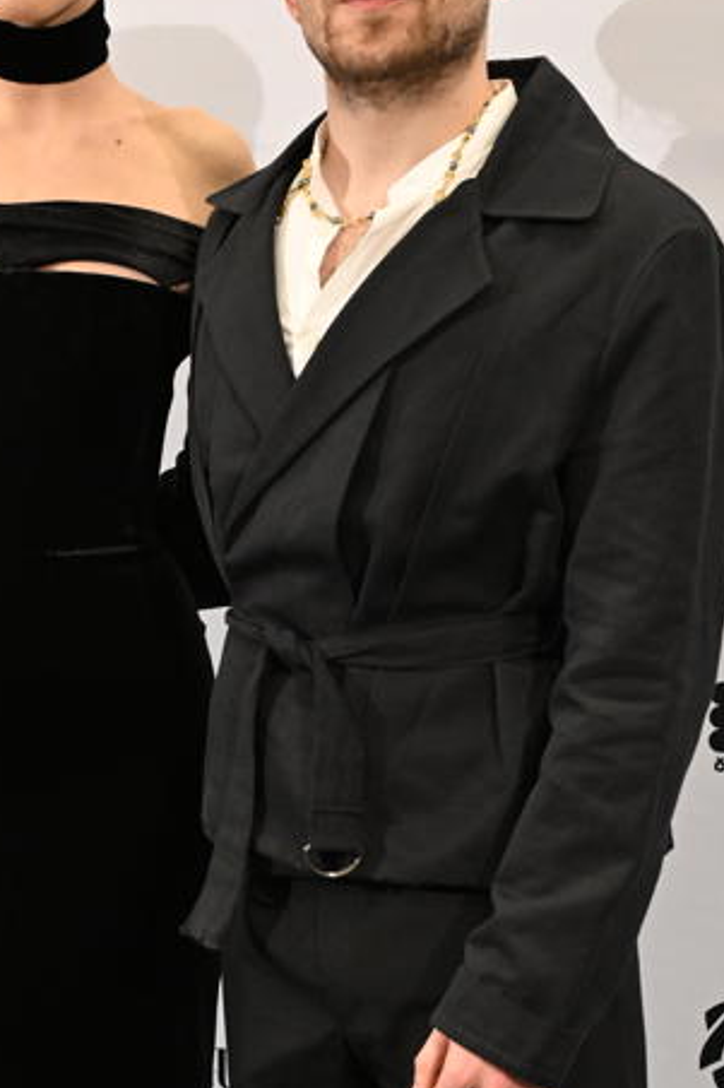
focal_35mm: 103
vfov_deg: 19.6
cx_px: 178
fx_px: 3109
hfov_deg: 13.2
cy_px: 865
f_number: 5
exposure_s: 1/160
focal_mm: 45
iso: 3200
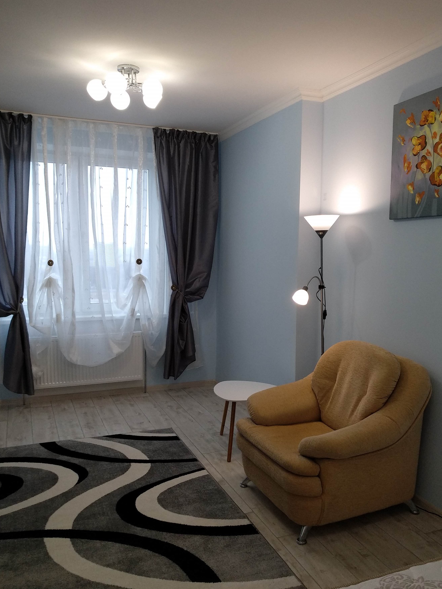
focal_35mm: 25
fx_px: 426
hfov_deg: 54.8
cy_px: 300
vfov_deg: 69.4
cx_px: 241
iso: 250
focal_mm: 3.81
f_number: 2.2
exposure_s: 1/50
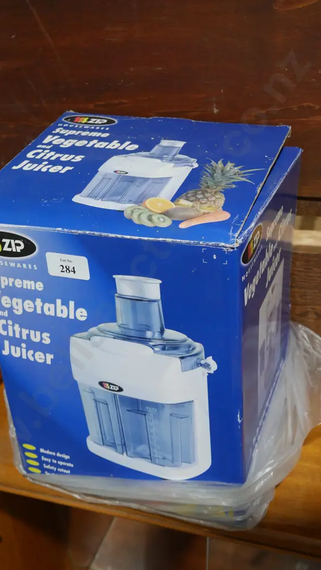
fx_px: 666
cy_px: 287
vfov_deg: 46.4
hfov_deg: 27.1
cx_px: 128
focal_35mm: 44
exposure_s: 1/60
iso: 400
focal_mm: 20
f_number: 4.5
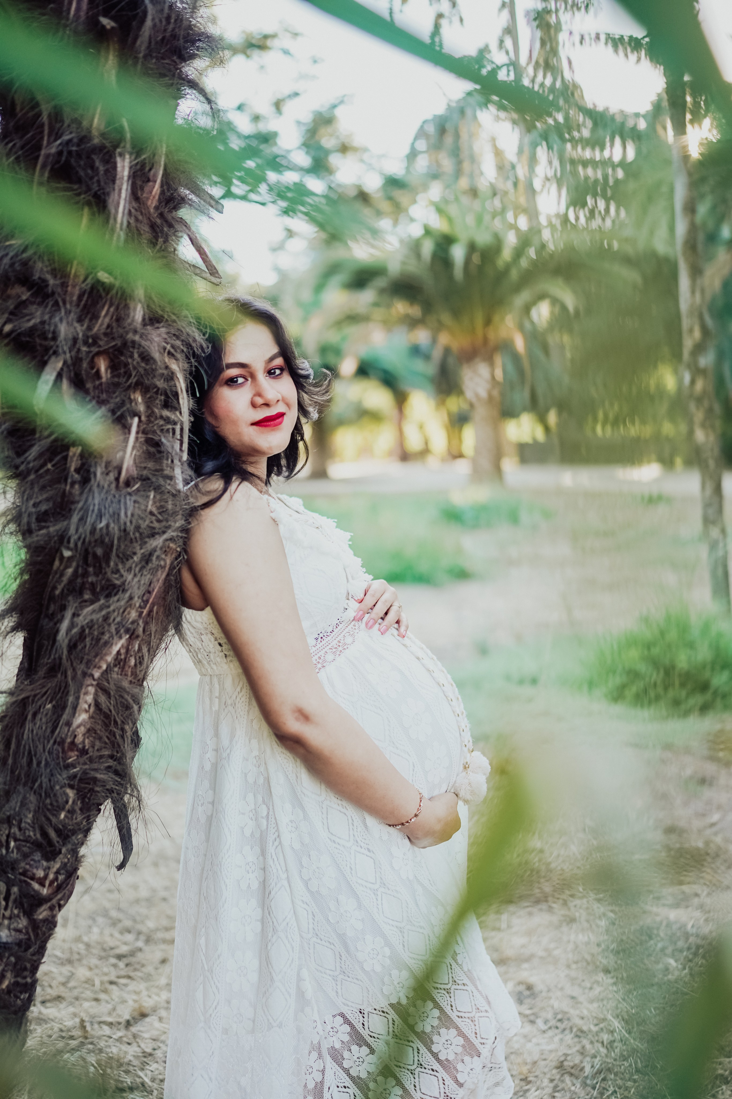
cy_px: 550
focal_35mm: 35
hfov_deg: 37.9
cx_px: 366
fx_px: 1067
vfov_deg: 54.4
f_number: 1.4
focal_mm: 35
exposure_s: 1/320
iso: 100
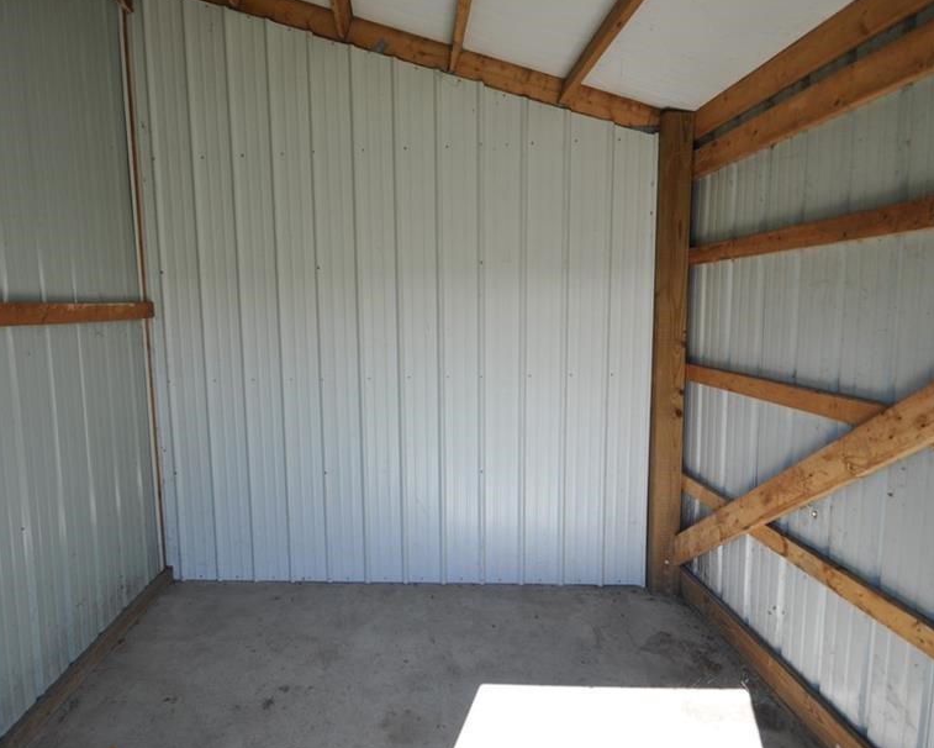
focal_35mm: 19
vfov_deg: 70.8
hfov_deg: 82.8
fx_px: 525
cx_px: 403
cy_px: 352
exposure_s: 1/125
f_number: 5.6
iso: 250
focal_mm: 10
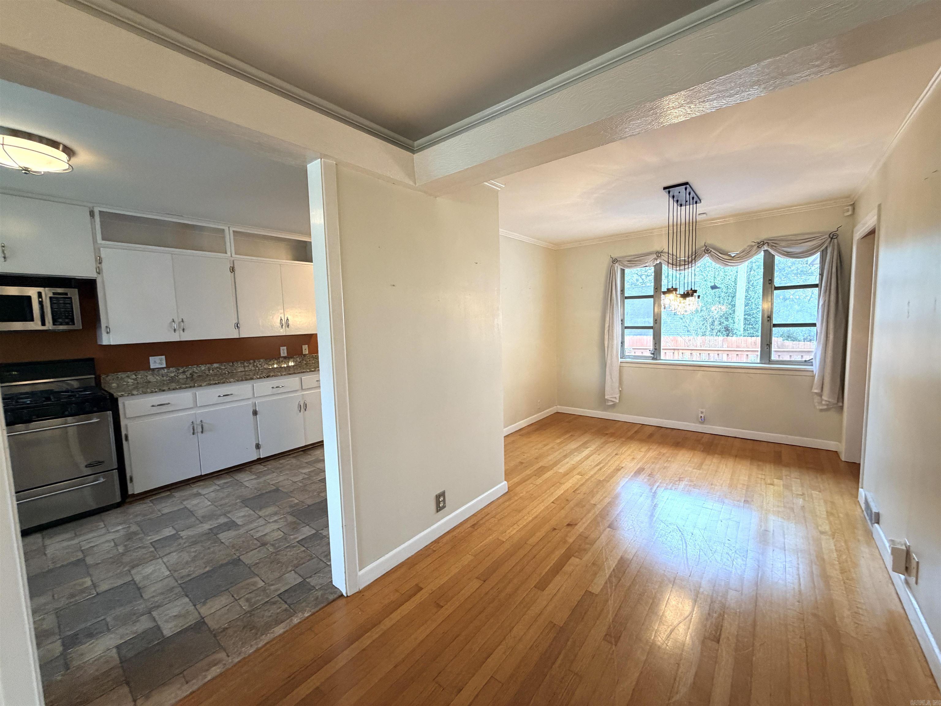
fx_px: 381
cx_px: 470
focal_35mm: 14
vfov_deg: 85.7
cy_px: 353
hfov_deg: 102.1
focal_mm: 2.22
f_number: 2.2
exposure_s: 1/120
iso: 320
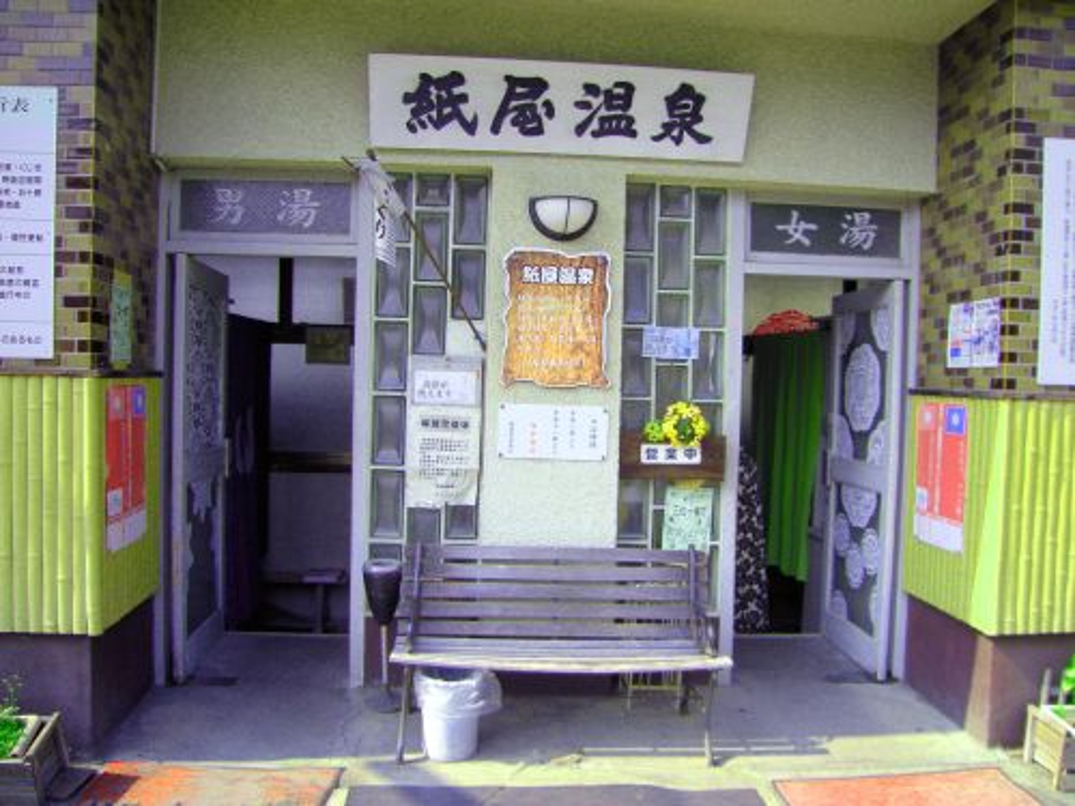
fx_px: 870
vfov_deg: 49.7
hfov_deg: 63.4
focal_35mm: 28
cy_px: 403
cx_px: 538
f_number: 2.8
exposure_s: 1/396
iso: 64
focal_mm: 4.7
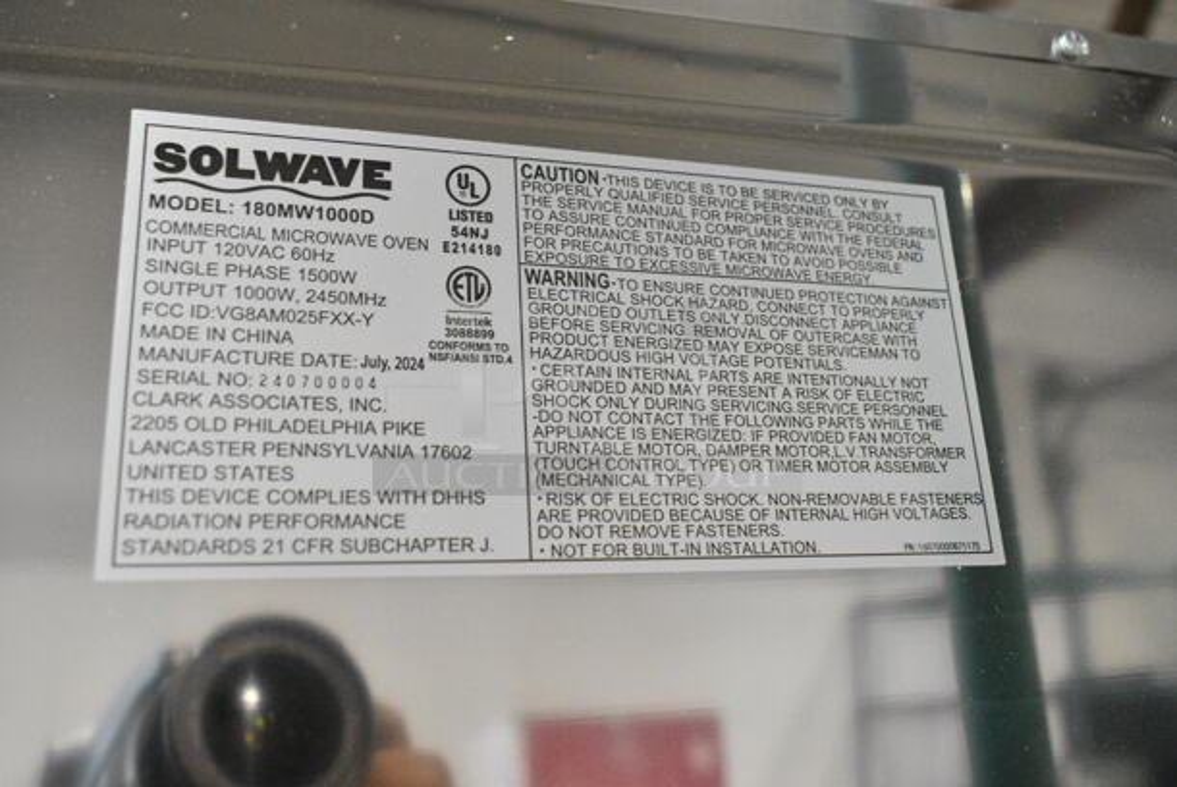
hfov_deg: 57.2
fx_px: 1080
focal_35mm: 33
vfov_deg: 40.1
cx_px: 588
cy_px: 394
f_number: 6.3
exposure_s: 1/400
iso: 6400
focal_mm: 22
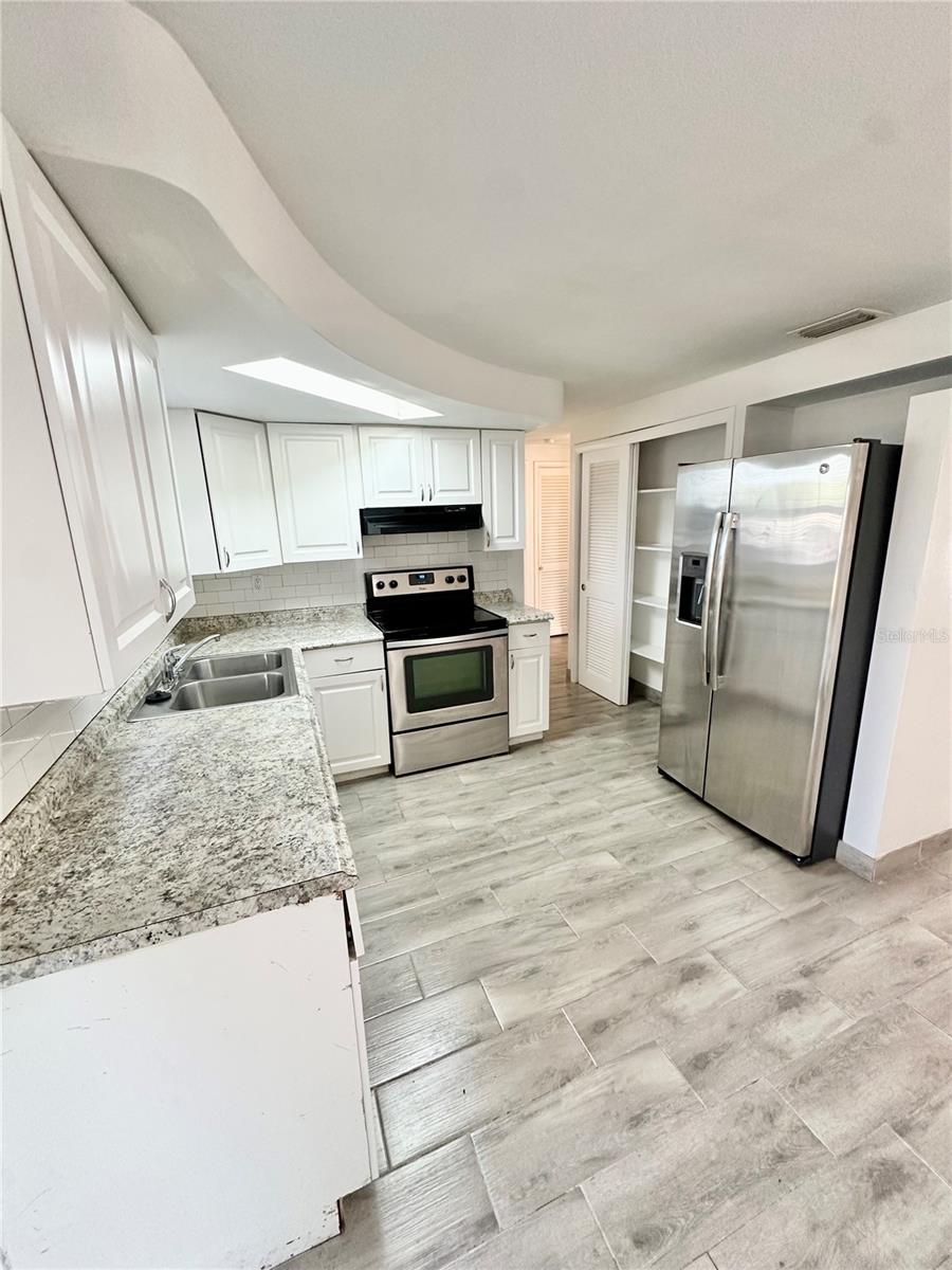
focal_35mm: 14
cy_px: 635
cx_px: 476
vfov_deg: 102.1
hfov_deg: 85.7
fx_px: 513
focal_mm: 2.22
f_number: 2.2
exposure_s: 1/120
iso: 250
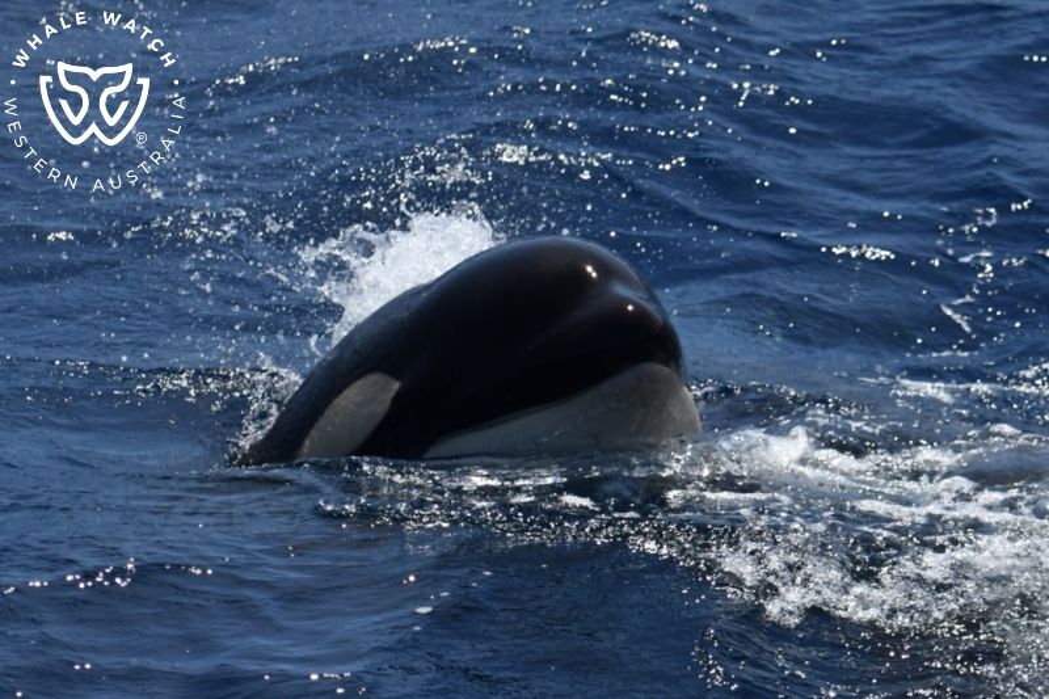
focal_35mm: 320
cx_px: 524
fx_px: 9322
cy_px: 350
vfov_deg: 4.3
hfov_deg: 6.4
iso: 720
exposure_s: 1/8000
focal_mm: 320
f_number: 5.6
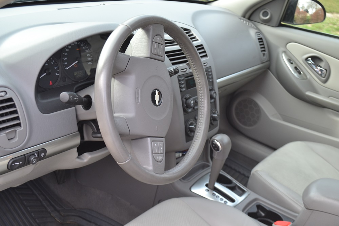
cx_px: 170
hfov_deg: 45.0
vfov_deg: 30.9
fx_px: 410
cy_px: 113
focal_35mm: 44
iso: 400
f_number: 5.6
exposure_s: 1/125
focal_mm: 29
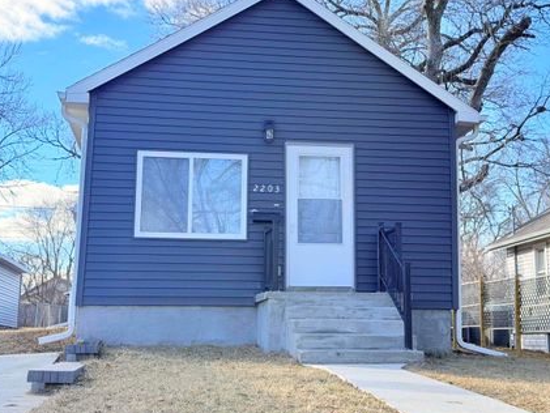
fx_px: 906
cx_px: 287
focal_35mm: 57
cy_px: 174
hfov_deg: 33.8
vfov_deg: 25.6
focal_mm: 6.76
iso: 100
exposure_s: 1/1838
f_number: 1.78
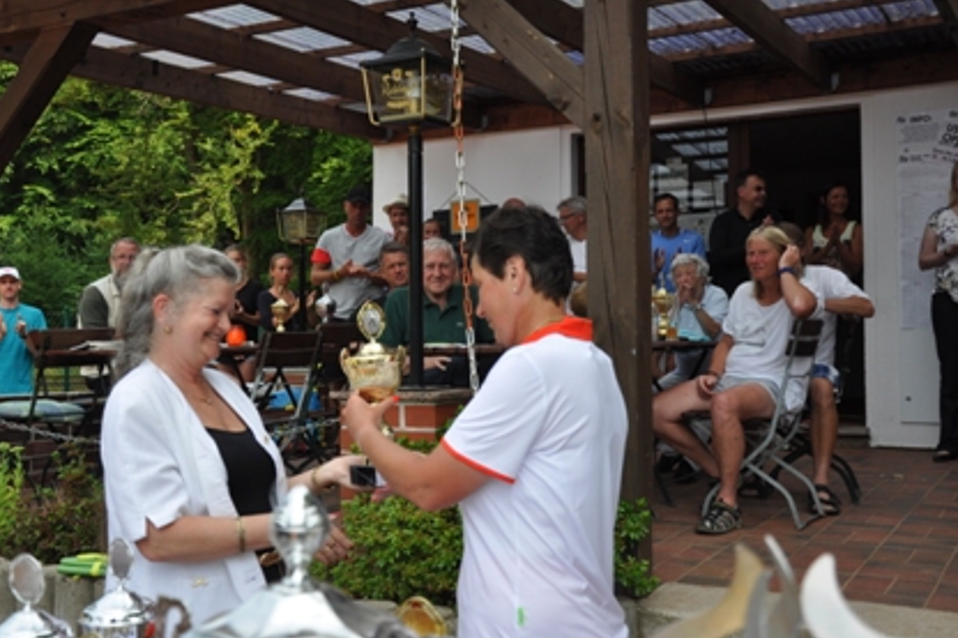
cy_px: 297
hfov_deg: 46.4
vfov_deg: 31.9
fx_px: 1117
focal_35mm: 42
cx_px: 463
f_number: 5
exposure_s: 1/1250
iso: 400
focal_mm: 26
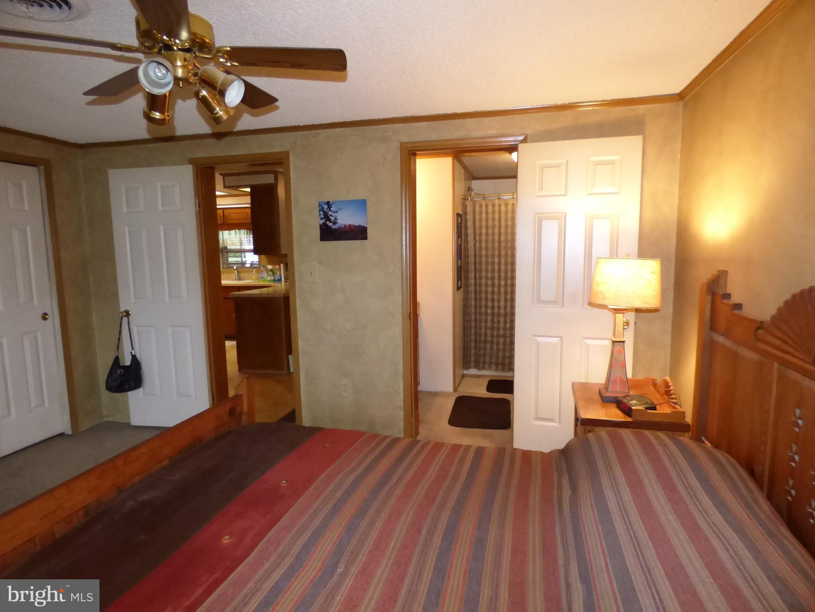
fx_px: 471
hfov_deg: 81.7
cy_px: 306
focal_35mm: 20
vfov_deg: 66.0
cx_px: 408
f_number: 2.8
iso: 800
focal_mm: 3.58
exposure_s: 1/60
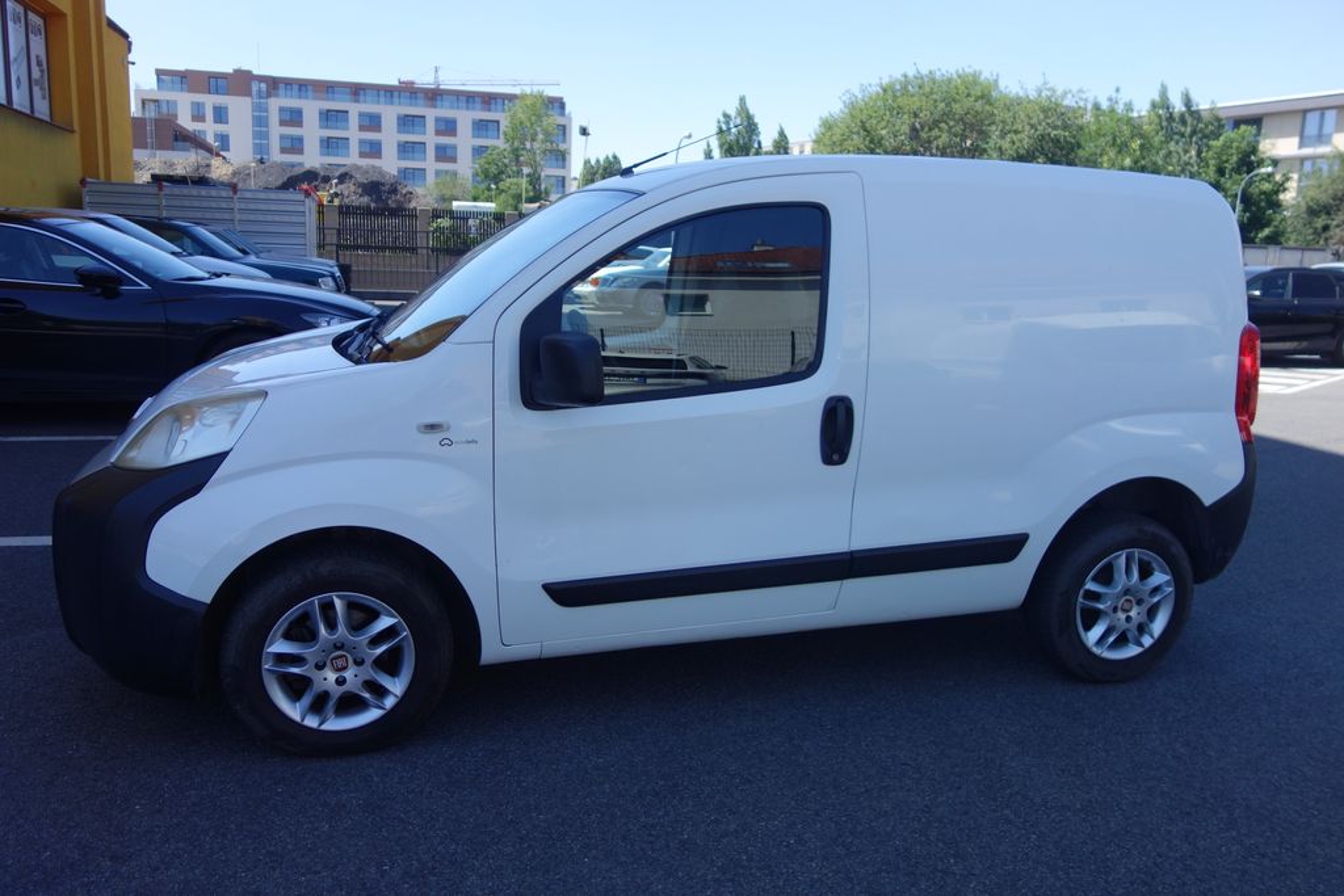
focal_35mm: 28
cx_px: 672
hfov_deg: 65.5
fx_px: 1045
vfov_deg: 46.4
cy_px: 448
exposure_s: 1/2000
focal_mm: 10.4
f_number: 1.8
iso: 125
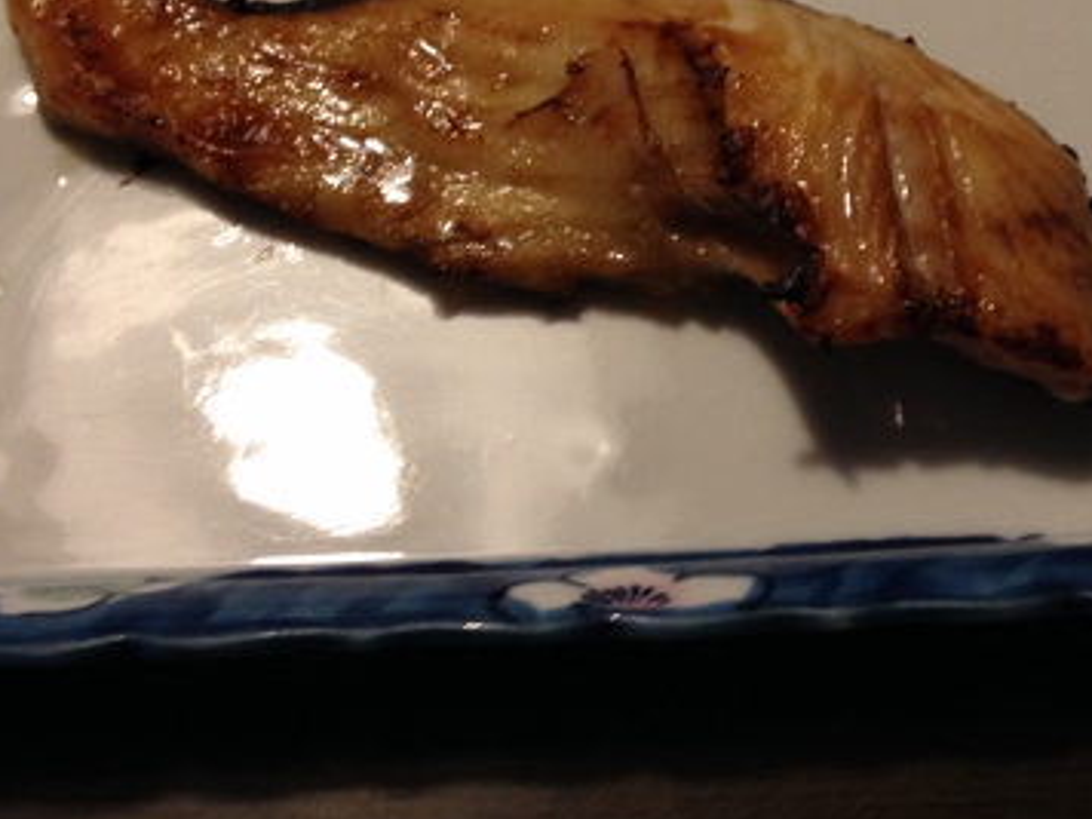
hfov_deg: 30.6
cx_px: 659
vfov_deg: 23.0
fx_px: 1987
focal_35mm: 63
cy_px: 193
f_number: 2.4
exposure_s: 1/20
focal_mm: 4.28
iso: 100
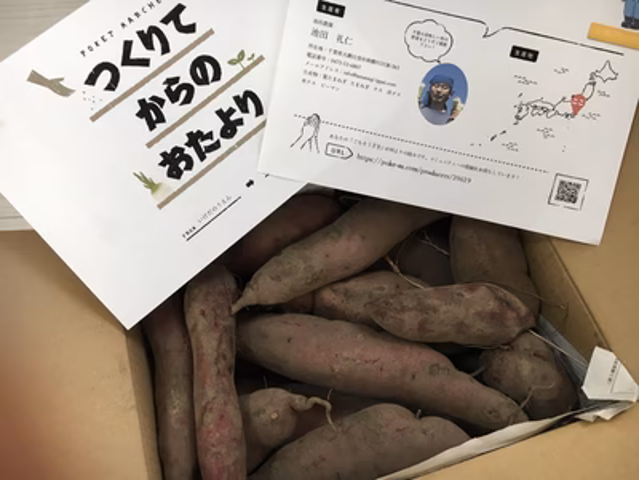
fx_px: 535
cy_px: 240
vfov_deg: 48.2
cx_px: 320
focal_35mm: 29
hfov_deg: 61.7
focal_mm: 4.15
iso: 64
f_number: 2.2
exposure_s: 1/30
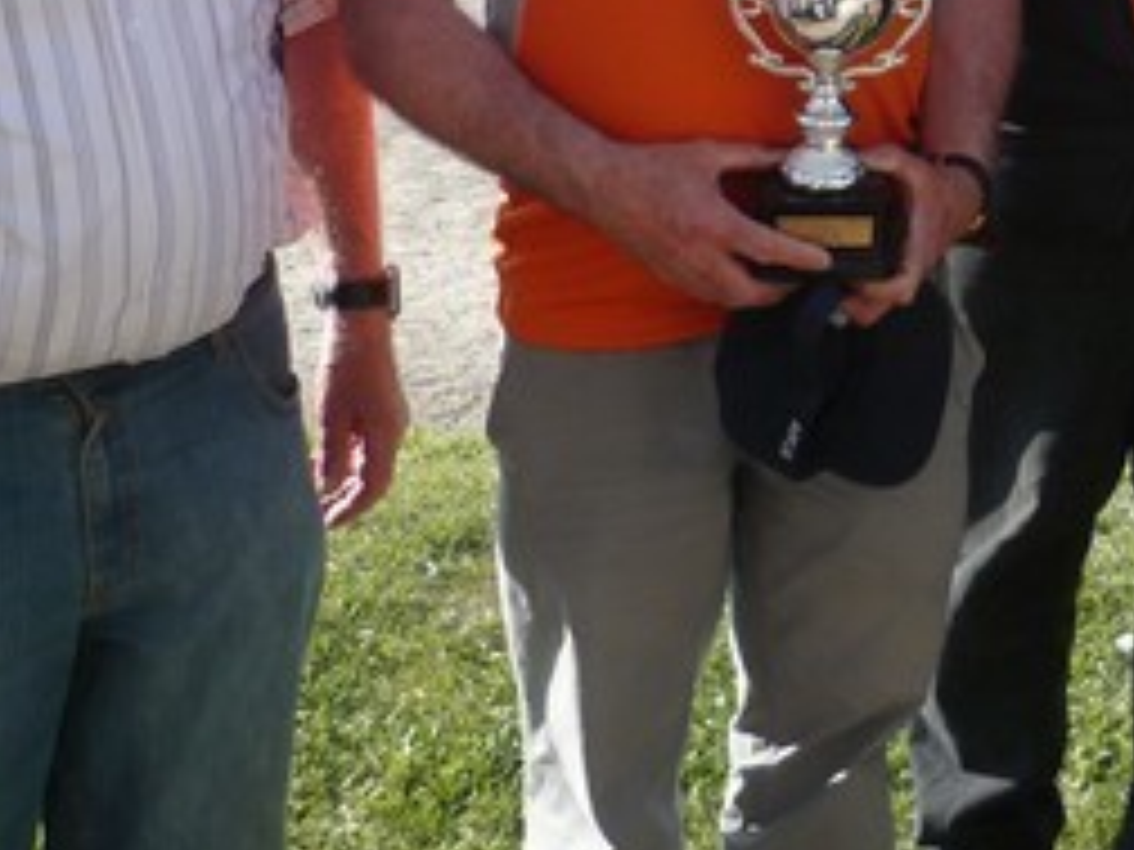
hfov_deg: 25.2
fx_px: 2326
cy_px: -207
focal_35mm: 71
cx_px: 1292
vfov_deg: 19.4
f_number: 2.8
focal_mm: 5
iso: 80
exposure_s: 1/400
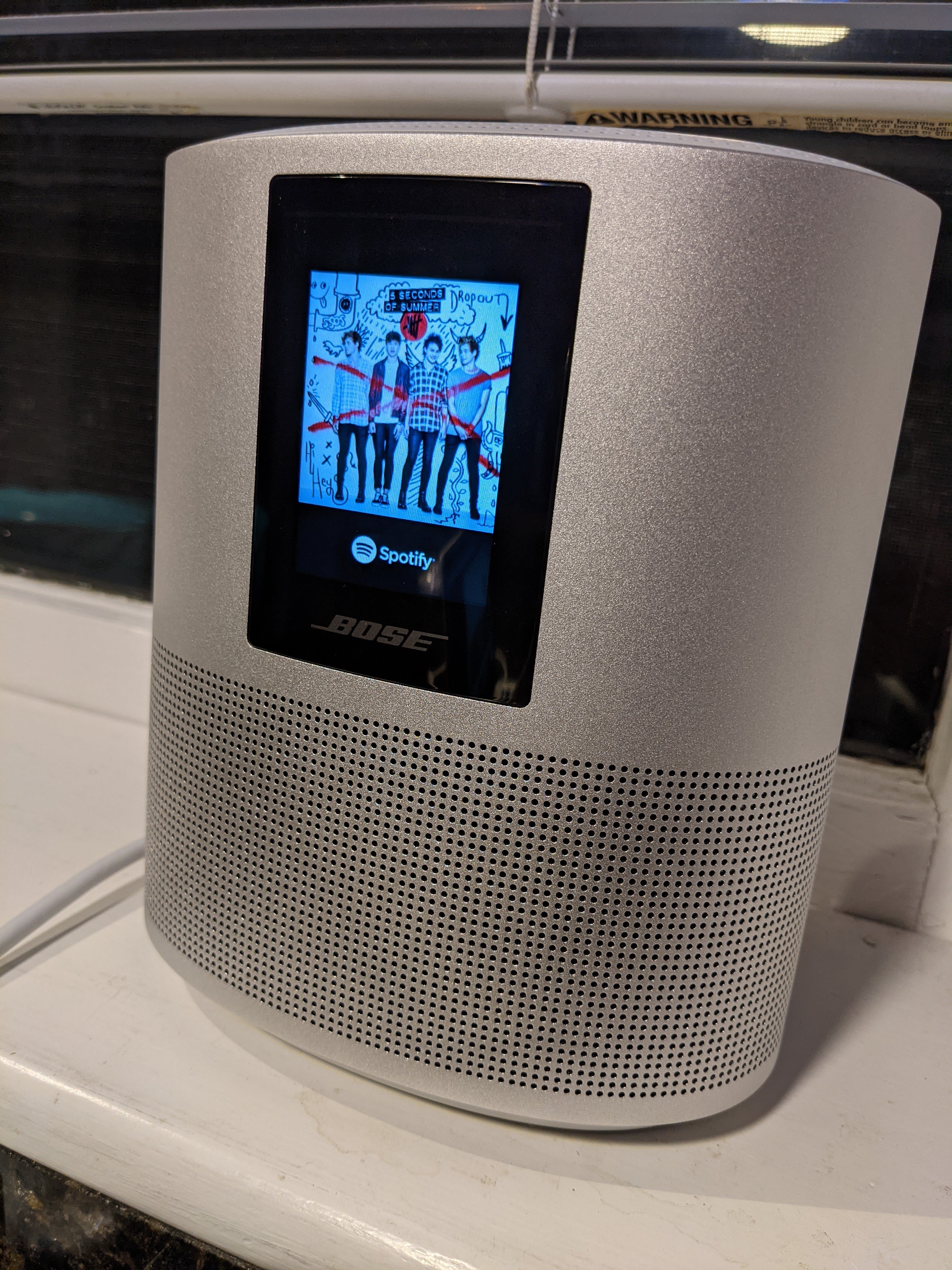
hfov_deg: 51.4
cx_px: 476
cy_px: 635
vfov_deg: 65.3
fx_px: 990
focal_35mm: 27
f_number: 1.73
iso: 138
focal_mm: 4.38
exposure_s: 1/25
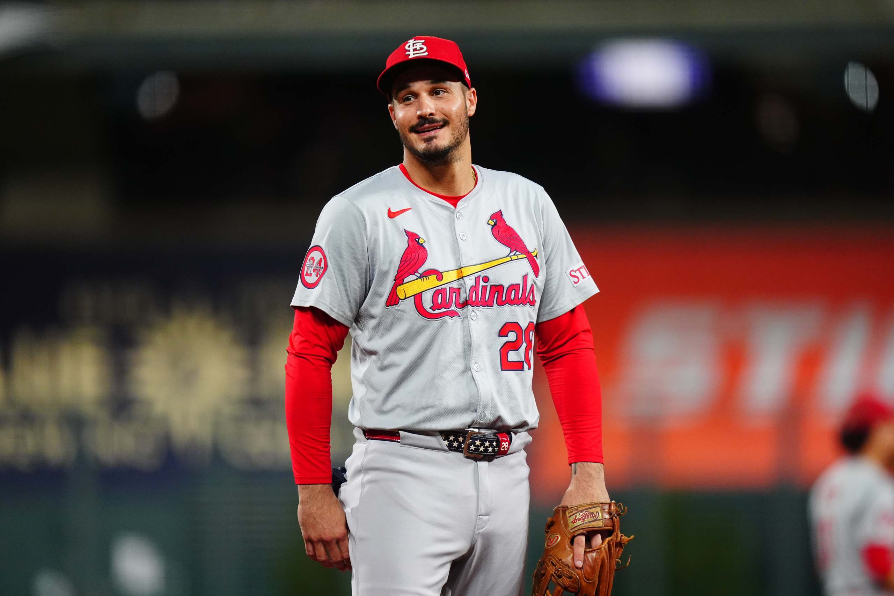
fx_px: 9933
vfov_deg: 3.4
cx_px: 447
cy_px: 298
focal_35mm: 400
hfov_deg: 5.2
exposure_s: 1/2500
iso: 4000
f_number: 2.8
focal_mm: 400
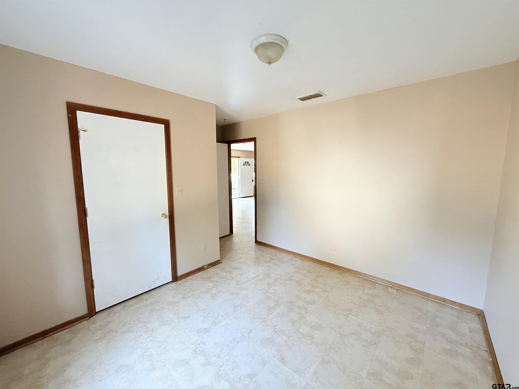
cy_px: 194
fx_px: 210
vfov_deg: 85.7
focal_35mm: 14
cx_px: 260
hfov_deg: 102.1
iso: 400
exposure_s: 1/91
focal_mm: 2.22
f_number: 2.2
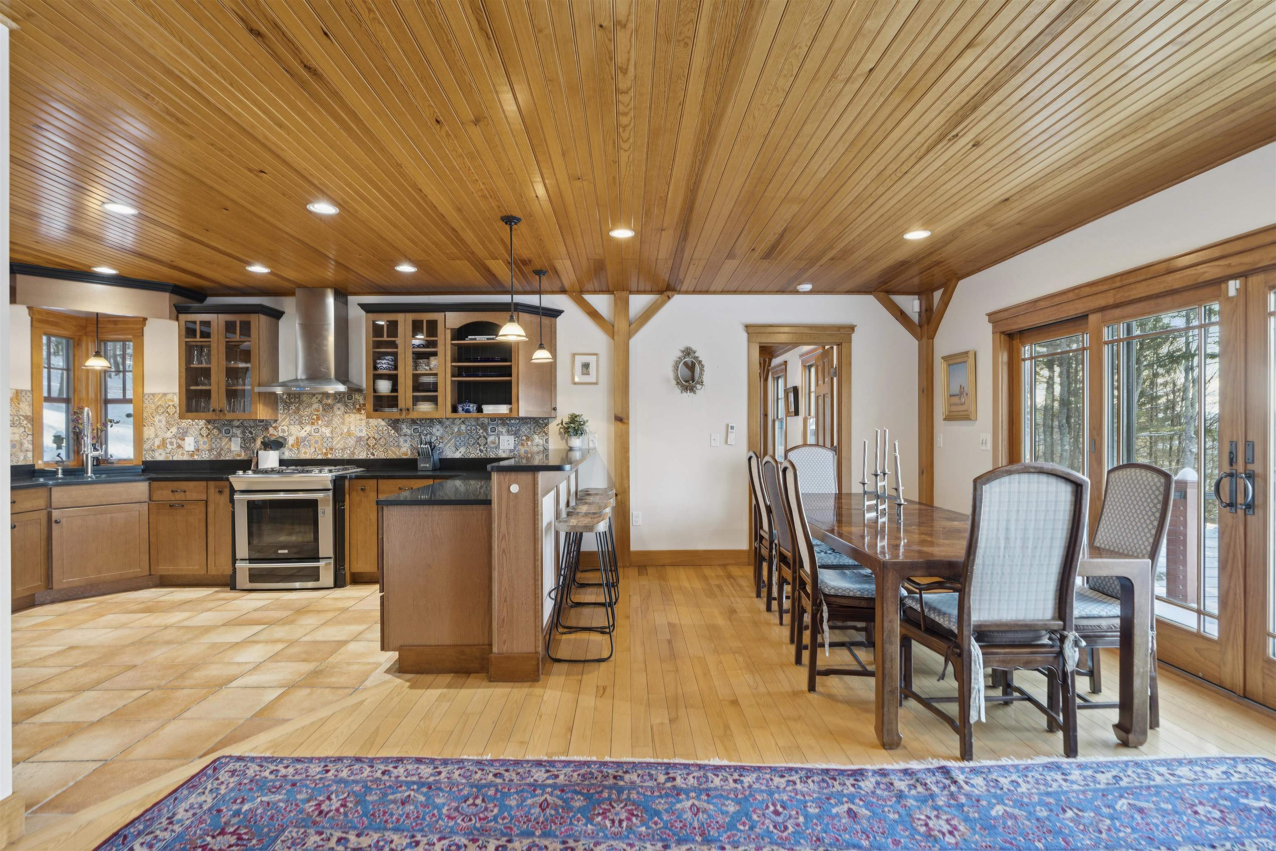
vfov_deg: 70.4
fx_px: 603
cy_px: 426
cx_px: 638
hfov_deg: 93.3
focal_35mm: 17
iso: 320
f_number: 7.1
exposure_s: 1/3.33
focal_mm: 17
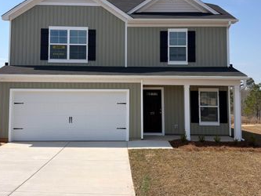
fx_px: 272
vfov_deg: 39.4
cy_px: 75
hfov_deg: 51.3
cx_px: 123
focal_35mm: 36
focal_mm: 6.76
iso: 64
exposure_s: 1/5618
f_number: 1.78
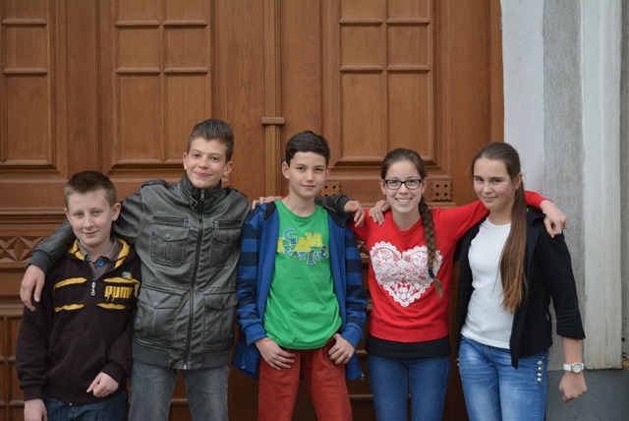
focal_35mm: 57
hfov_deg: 35.0
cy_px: 210
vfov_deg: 23.8
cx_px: 314
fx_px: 997
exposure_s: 1/1250
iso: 800
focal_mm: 38
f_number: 4.8
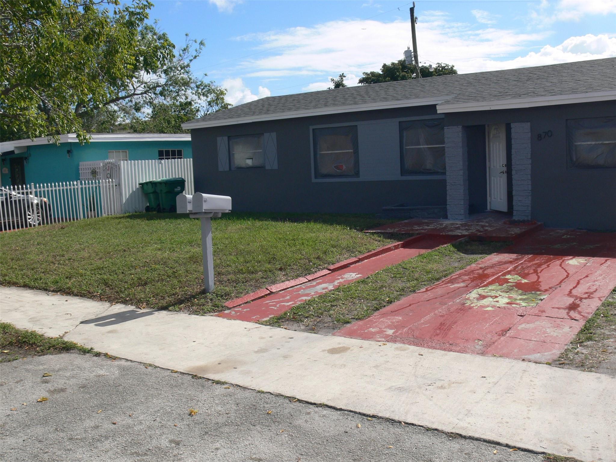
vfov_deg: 40.7
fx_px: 623
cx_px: 308
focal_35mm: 35
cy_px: 231
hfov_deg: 52.6
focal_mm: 7.4
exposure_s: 1/400
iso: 80
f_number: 5.6
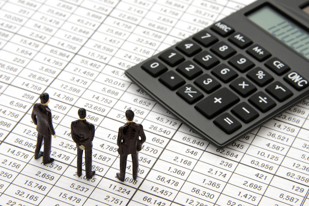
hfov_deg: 10.8
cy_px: 103
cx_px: 154
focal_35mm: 190
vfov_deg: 7.2
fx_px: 1631
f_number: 25
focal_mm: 190
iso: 400
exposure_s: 1/60
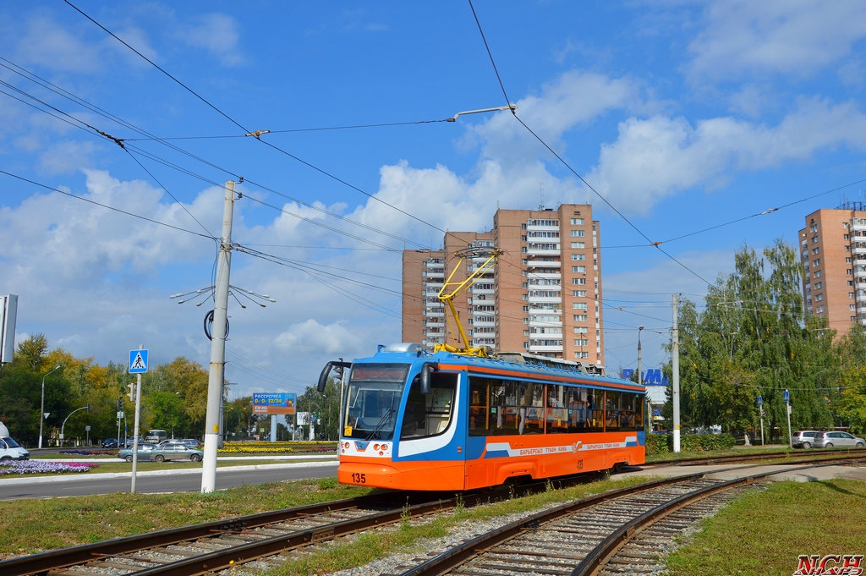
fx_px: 793
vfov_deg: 39.9
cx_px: 433
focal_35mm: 33
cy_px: 288
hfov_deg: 57.3
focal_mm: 22
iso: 100
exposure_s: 1/320
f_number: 9
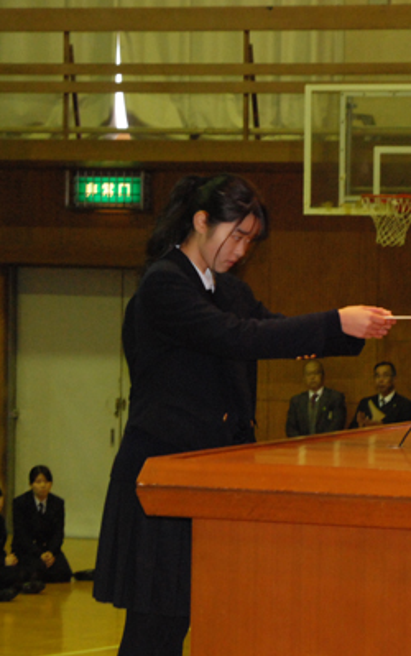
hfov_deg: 8.1
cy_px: 327
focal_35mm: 161
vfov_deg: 13.0
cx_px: 362
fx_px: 2880
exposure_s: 1/30
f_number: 7.1
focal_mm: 70
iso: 1600
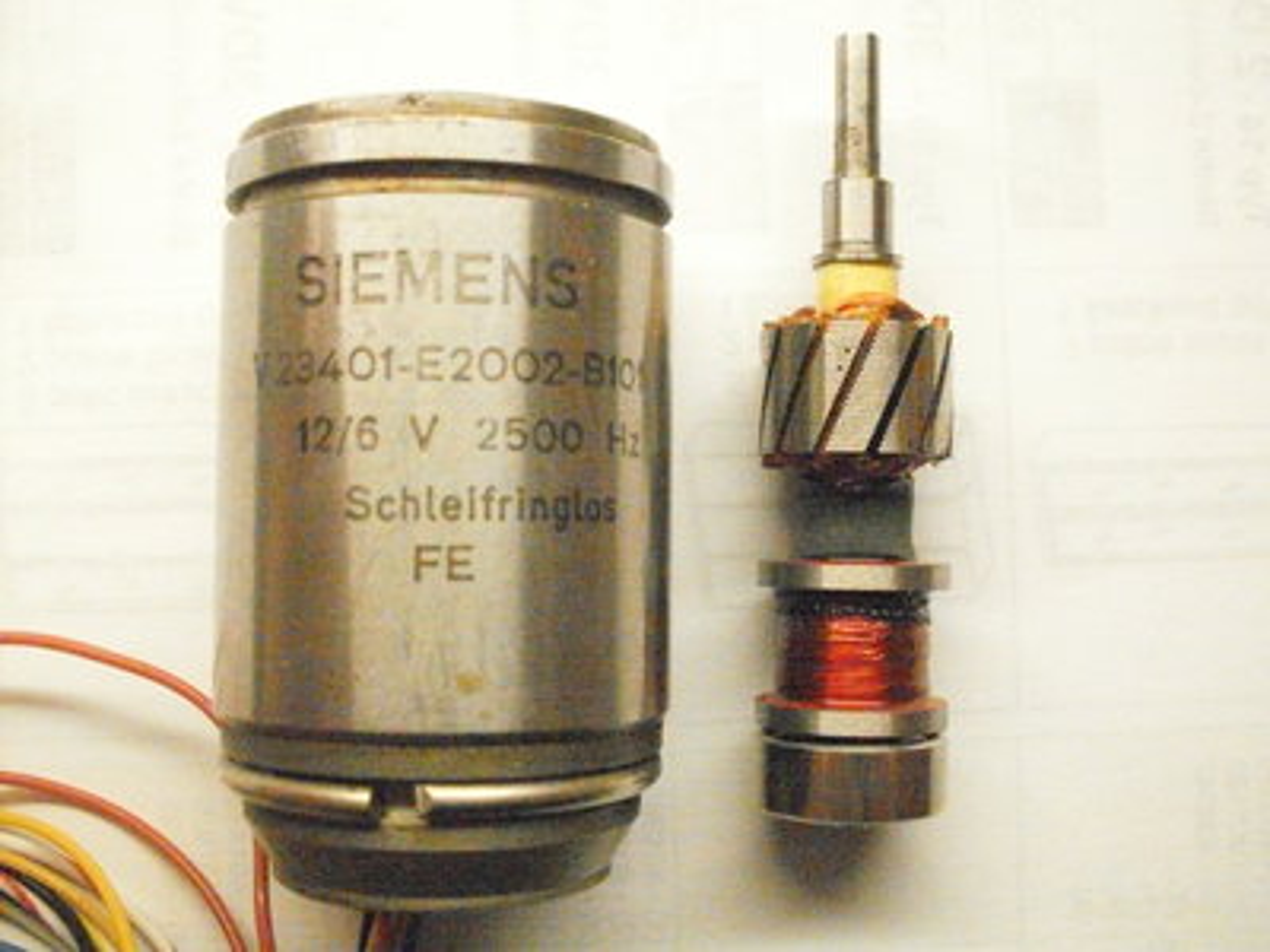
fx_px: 1394
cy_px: 476
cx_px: 635
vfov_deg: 37.7
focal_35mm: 38
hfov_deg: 49.0
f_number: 8.4
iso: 1000
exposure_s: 1/45
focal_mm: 6.3
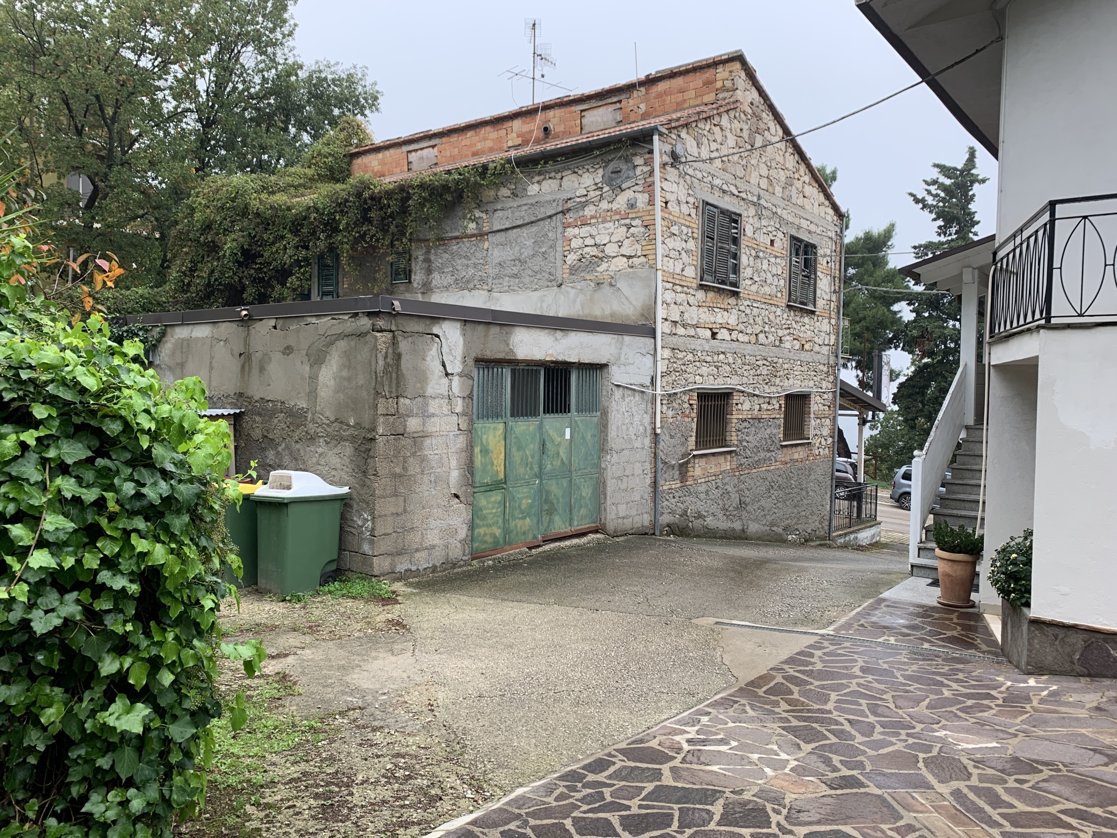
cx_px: 558
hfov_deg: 67.3
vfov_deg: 53.1
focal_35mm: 26
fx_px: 839
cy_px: 419
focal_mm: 4.25
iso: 50
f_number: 1.8
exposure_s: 1/121
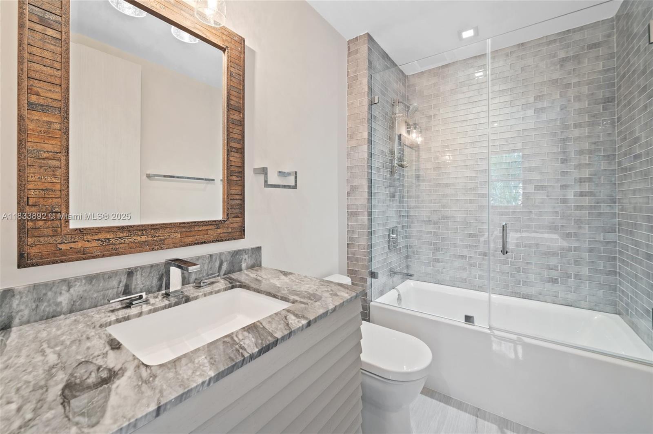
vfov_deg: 81.1
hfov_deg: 104.3
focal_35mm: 14
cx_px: 326
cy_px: 217
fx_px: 254
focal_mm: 14
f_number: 8
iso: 200
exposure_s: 1.6
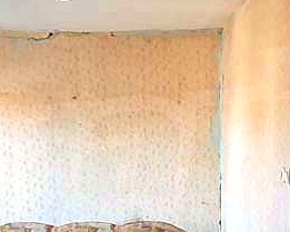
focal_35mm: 73
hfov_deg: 26.0
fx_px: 627
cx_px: 168
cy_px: 228
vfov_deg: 20.4
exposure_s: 1/33
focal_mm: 1.8
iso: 500
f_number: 2.2
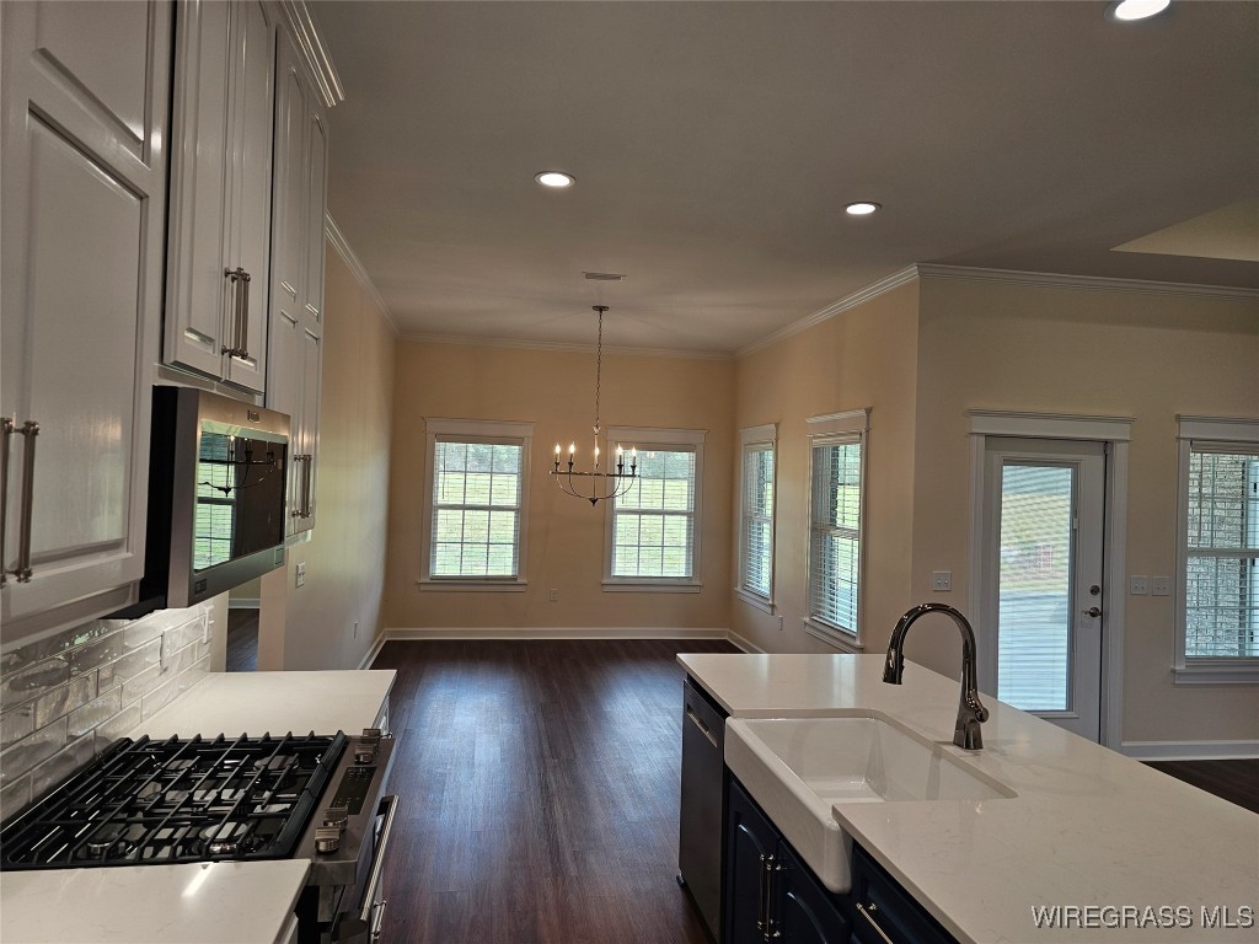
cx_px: 630
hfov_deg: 73.9
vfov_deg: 58.9
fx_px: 837
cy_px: 472
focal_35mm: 23
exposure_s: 1/120
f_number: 1.7
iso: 64
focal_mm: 6.3
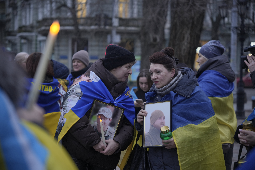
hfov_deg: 28.8
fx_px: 496
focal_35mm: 70
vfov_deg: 19.5
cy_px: 85
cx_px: 128
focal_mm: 70
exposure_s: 1/100
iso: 250
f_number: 2.8
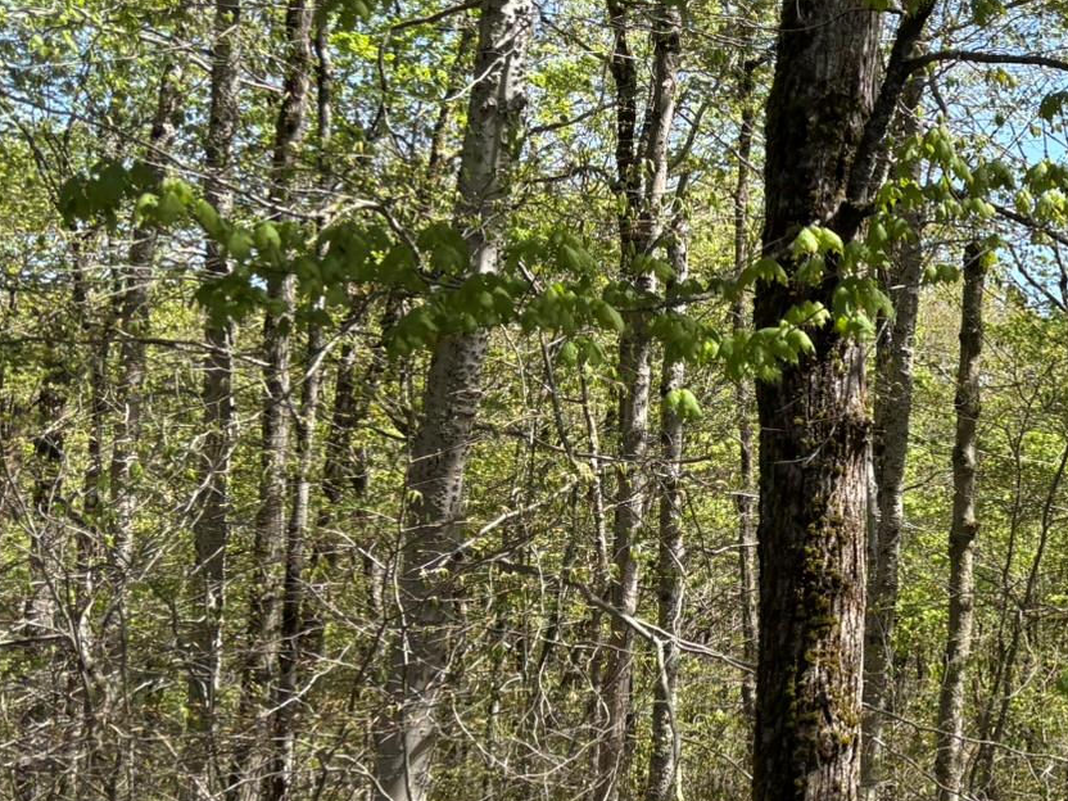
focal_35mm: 64
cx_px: 1308
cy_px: 487
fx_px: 1975
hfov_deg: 26.6
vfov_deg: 22.9
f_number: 1.6
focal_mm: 5.96
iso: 50
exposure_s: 1/764
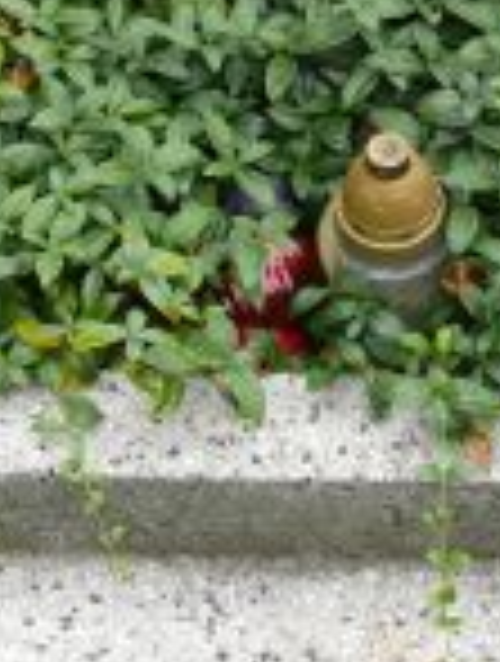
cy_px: -185
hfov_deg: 13.0
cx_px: 365
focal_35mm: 114
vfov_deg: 16.3
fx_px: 2186
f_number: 2.8
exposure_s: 1/100
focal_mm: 7.4
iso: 100
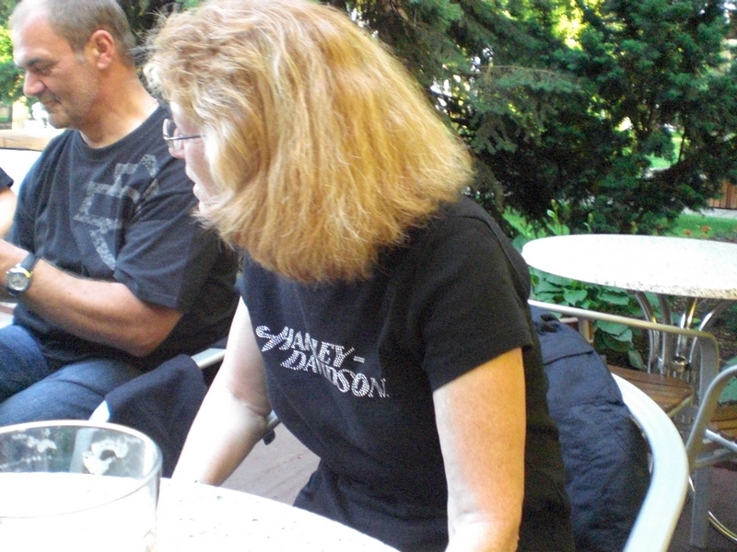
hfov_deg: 49.0
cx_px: 368
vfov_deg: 37.7
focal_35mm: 38
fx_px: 809
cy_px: 276
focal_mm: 6.3
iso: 800
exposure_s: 1/125
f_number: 3.1
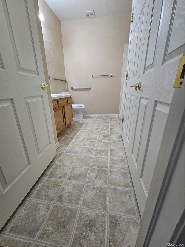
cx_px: 92
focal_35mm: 13
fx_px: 93
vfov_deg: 106.2
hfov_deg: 89.9
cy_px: 124
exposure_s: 1/60
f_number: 2.2
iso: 125
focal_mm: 2.2
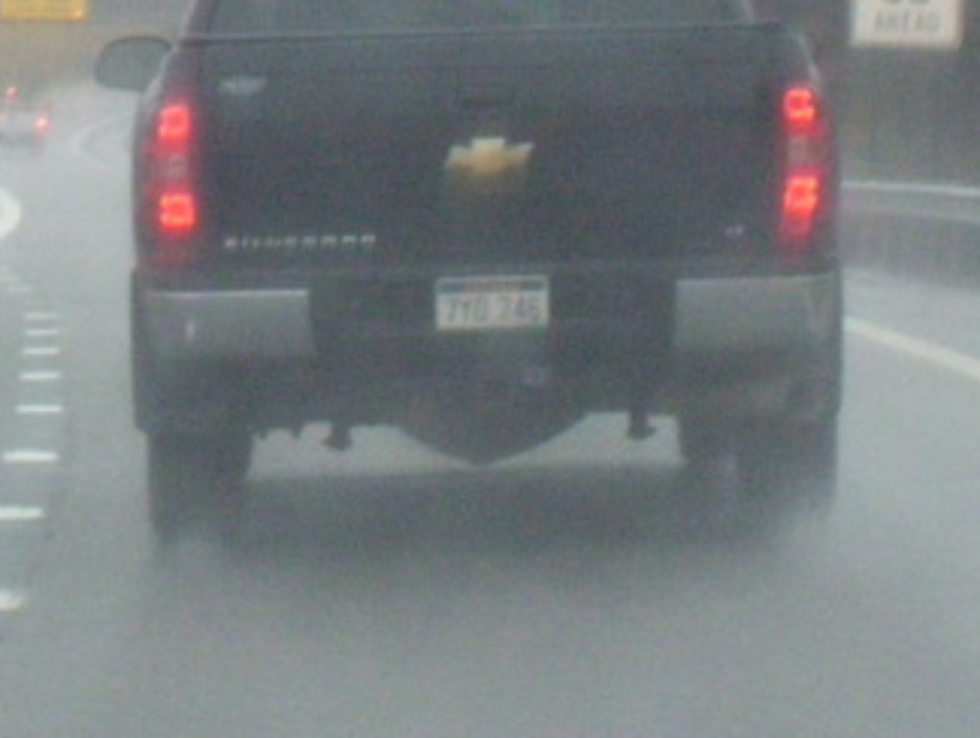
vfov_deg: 5.6
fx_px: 7570
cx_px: 100
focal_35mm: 267
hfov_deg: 7.4
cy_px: -139
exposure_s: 1/400
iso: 800
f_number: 4.6
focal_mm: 18
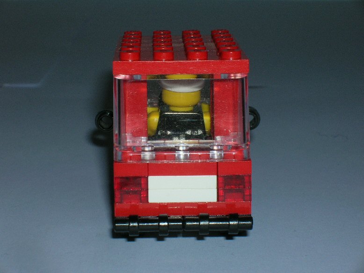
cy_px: 136
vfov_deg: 14.5
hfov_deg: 19.3
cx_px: 182
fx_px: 1072
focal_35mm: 102
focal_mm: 17.1
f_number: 8.2
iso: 50
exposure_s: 1/60.1
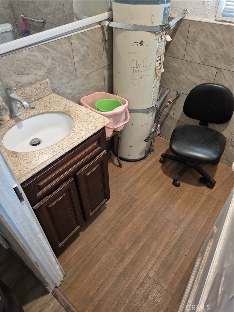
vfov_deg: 73.9
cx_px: 117
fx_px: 207
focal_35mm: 23
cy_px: 156
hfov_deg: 58.9
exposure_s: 1/60
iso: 640
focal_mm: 5.4
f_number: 1.8
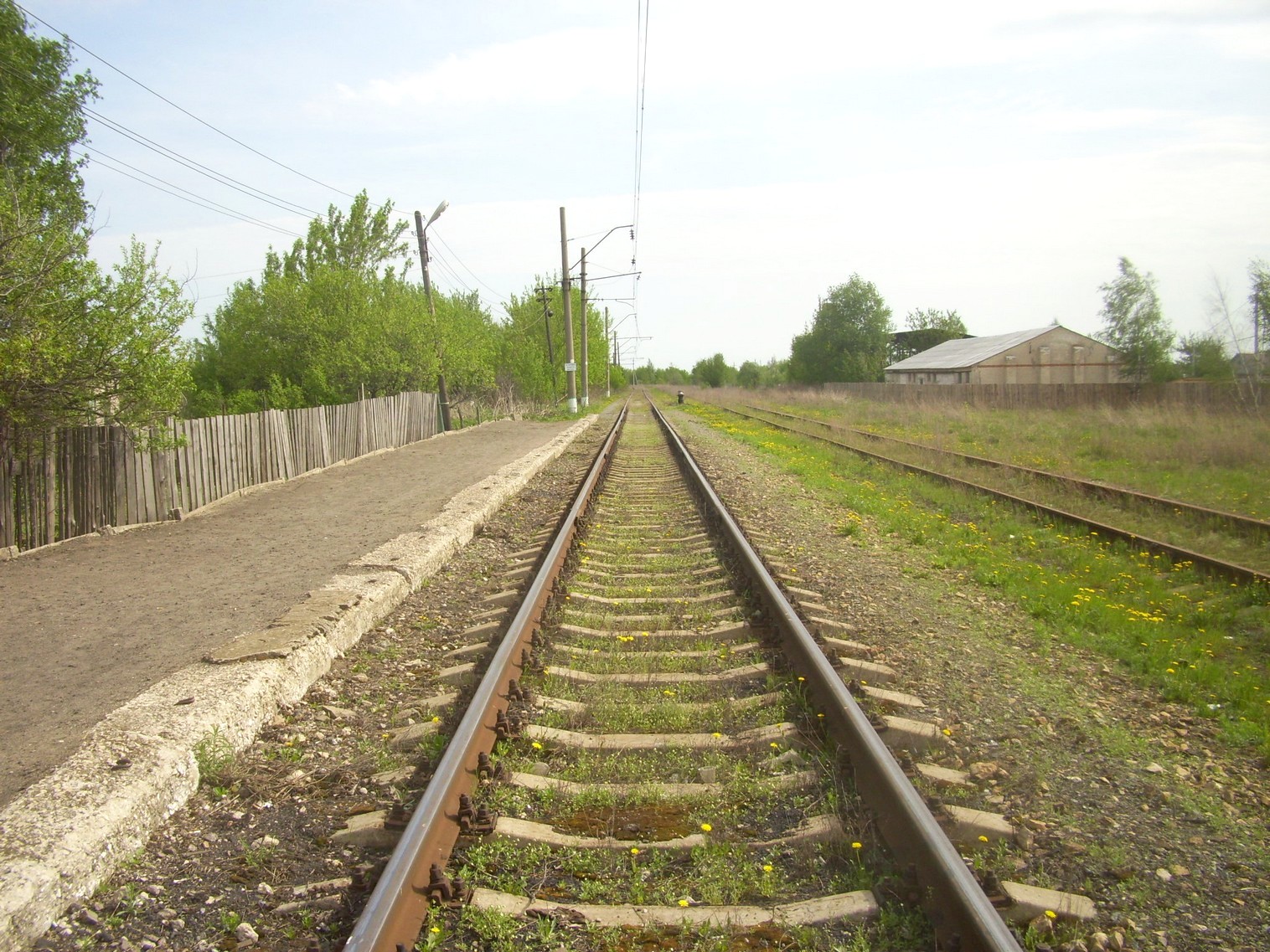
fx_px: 1247
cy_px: 476
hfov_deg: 54.0
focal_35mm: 34
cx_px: 635
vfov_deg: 41.8
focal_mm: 5.7
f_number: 5.6
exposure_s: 1/250
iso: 80
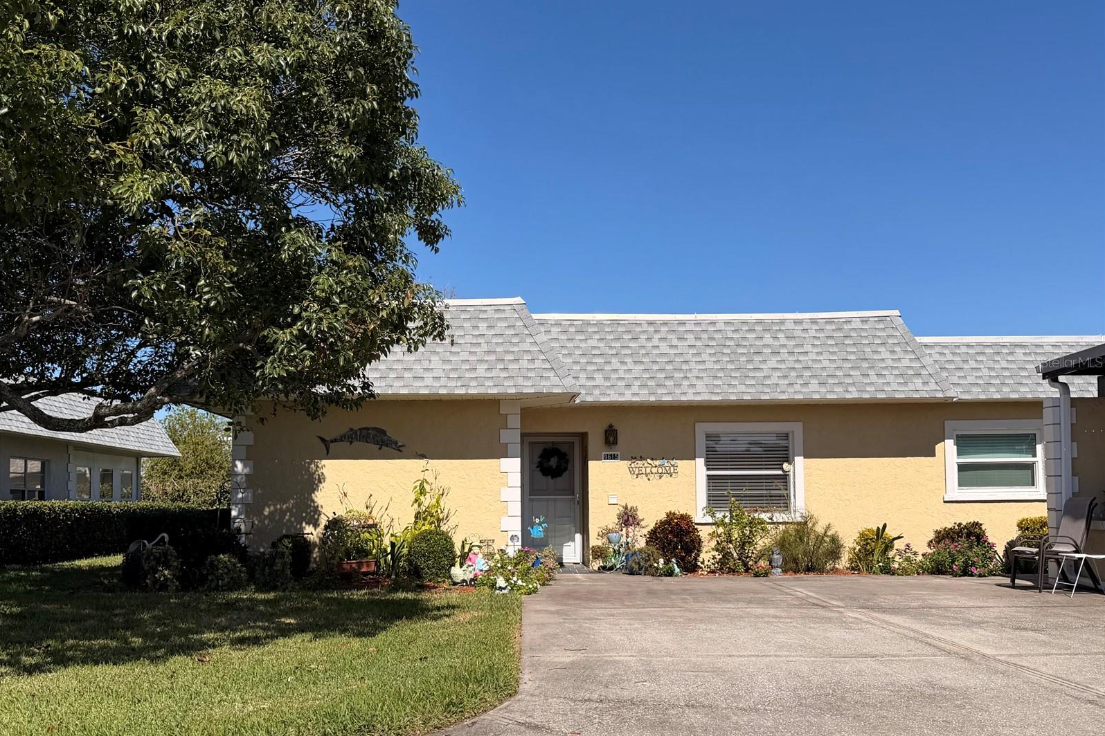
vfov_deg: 51.3
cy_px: 362
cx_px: 552
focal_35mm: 25
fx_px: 767
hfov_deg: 71.5
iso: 80
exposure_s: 1/6711
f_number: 1.78
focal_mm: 6.76
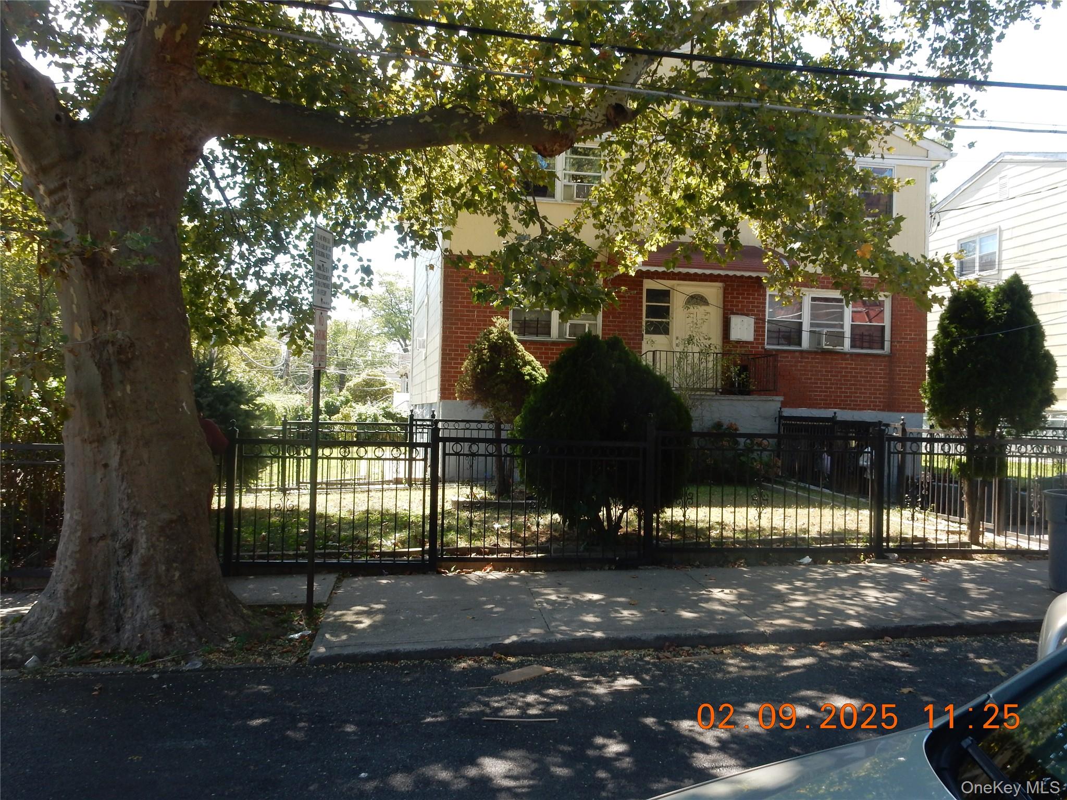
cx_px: 534
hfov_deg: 60.0
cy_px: 400
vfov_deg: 46.8
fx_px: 925
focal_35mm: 30
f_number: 4.8
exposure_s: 1/100
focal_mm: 5.4
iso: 125
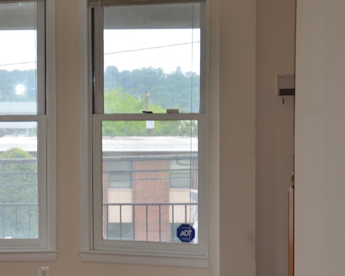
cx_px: -26
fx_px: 1082
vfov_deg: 14.5
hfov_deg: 17.5
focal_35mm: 106
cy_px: 161
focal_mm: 30
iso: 200
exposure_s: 1/125
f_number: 4.2
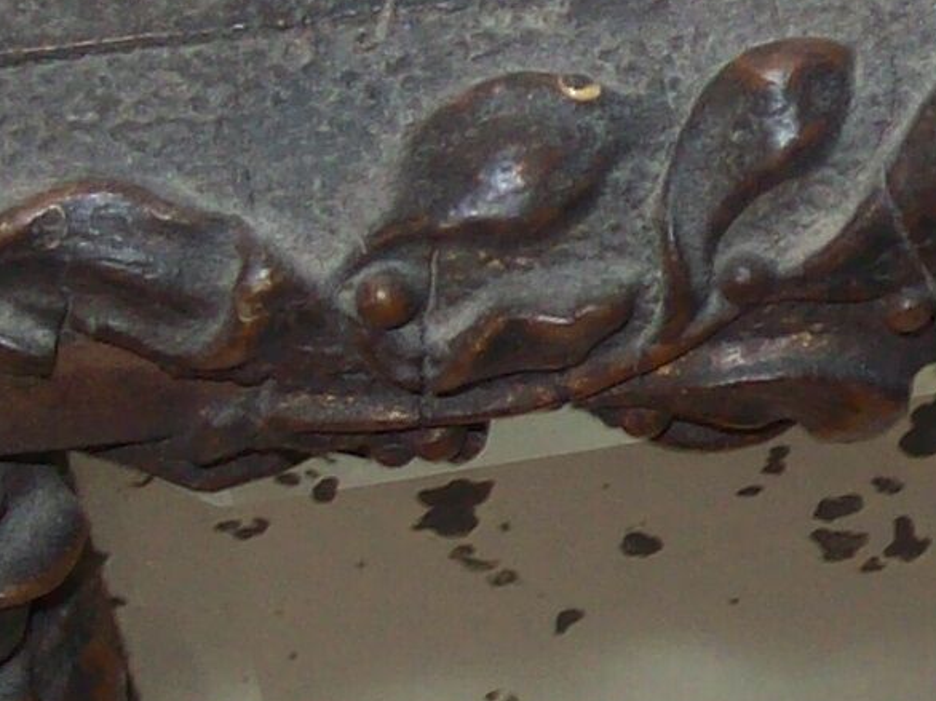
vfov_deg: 8.5
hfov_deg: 11.1
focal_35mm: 175
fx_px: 4730
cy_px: 404
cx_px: 1086
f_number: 2.7
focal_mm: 6
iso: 80
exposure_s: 1/64
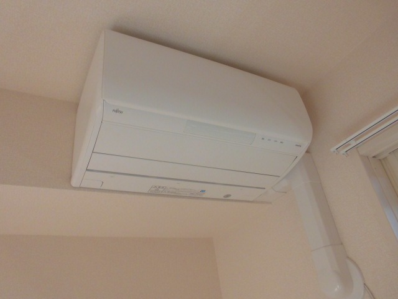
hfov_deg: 67.3
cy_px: 150
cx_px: 199
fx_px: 299
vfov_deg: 53.1
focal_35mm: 26
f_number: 3.5
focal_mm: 4.6
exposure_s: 1/200
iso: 100
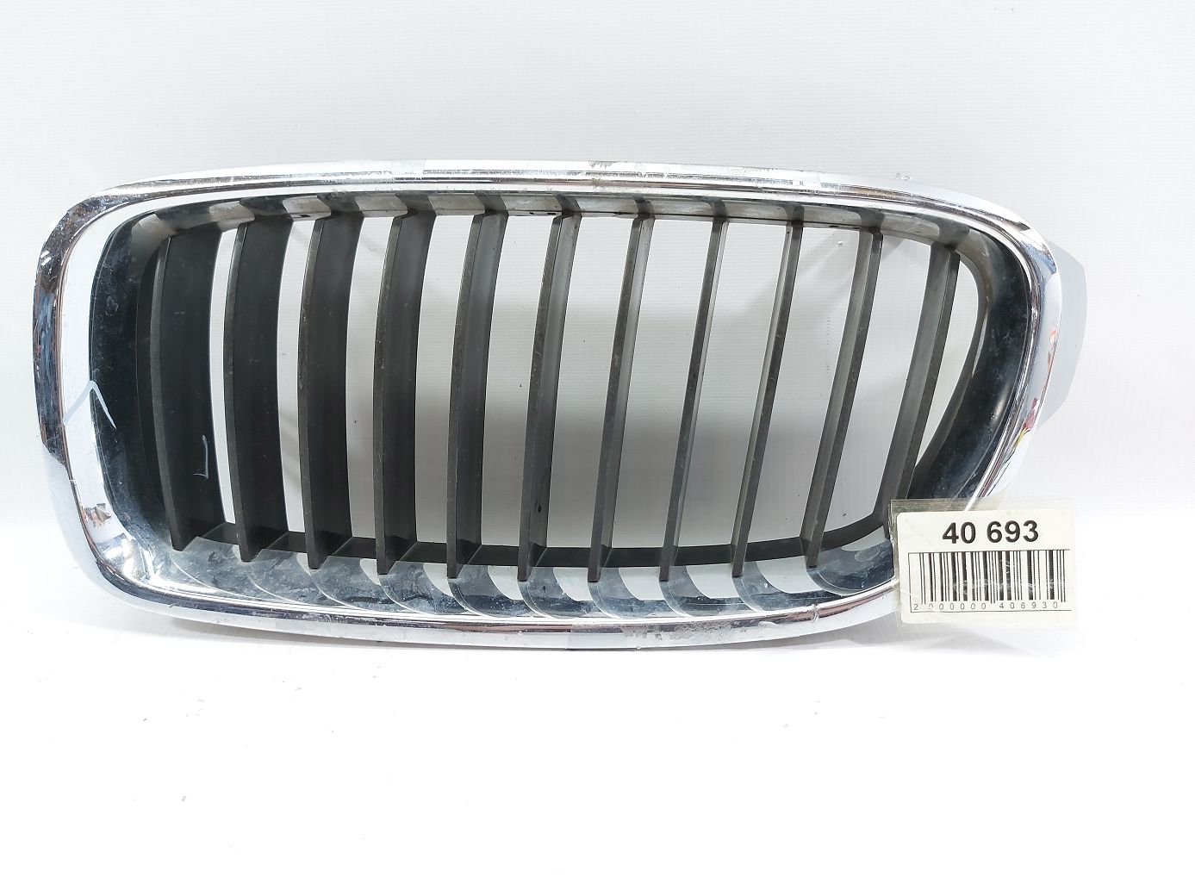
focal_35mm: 24
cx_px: 598
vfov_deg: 56.8
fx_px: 828
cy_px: 448
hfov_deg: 71.6
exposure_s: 1/50
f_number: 1.8
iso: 100
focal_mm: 5.23
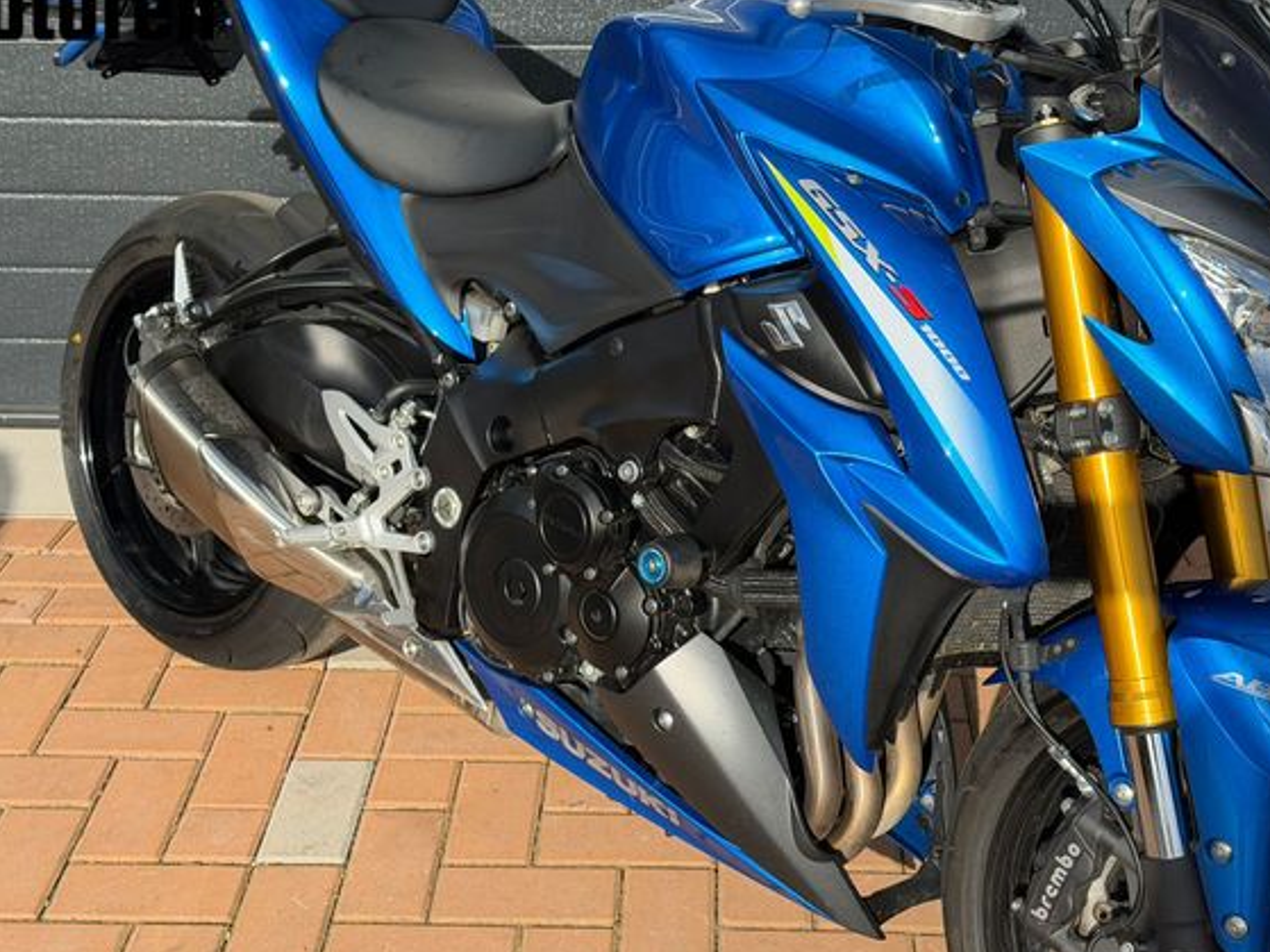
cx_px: 650
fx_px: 2017
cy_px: 434
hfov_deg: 34.9
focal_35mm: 55
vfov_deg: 26.5
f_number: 1.78
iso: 100
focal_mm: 6.76
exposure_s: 1/4098
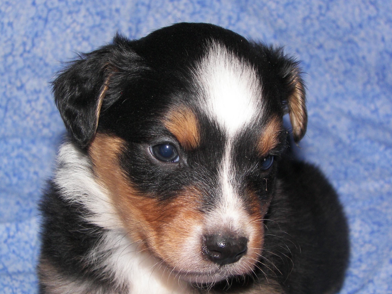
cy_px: 153
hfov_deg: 22.0
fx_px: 1008
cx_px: 200
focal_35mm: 89
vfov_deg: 16.6
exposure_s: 1/40
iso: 100
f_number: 2.8
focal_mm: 13
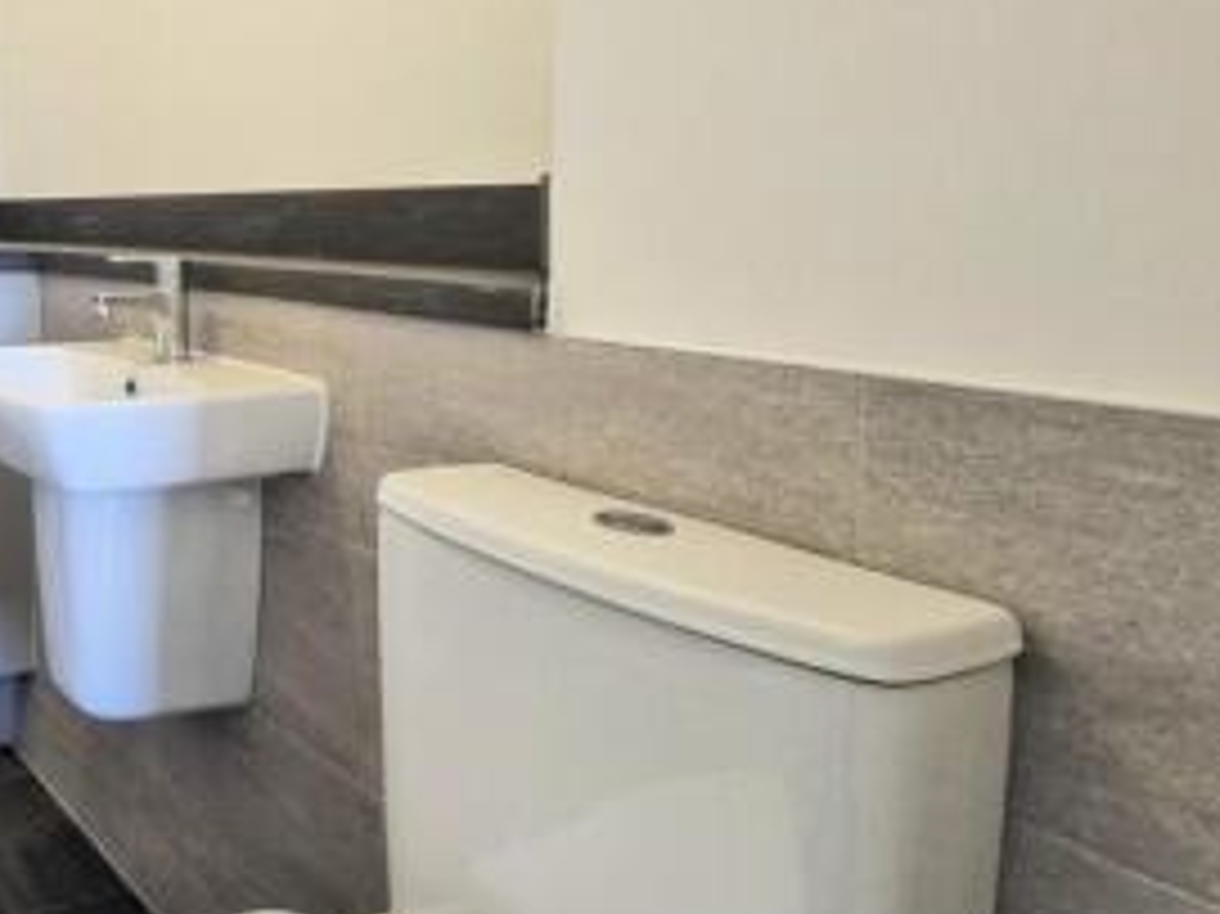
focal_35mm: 28
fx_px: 986
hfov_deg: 50.0
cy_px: 236
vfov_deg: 48.0
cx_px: -29
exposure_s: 1/50
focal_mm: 1.74
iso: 250
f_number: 2.2
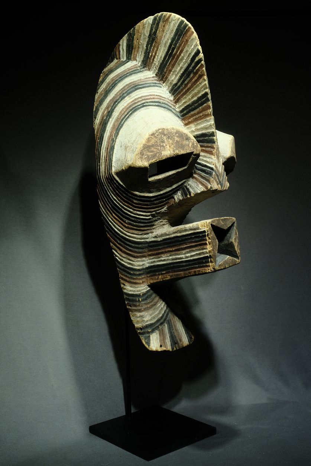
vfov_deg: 47.4
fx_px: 531
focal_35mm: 41
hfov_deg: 32.6
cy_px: 233
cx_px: 156
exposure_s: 1/100
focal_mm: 27
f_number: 5
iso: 1000
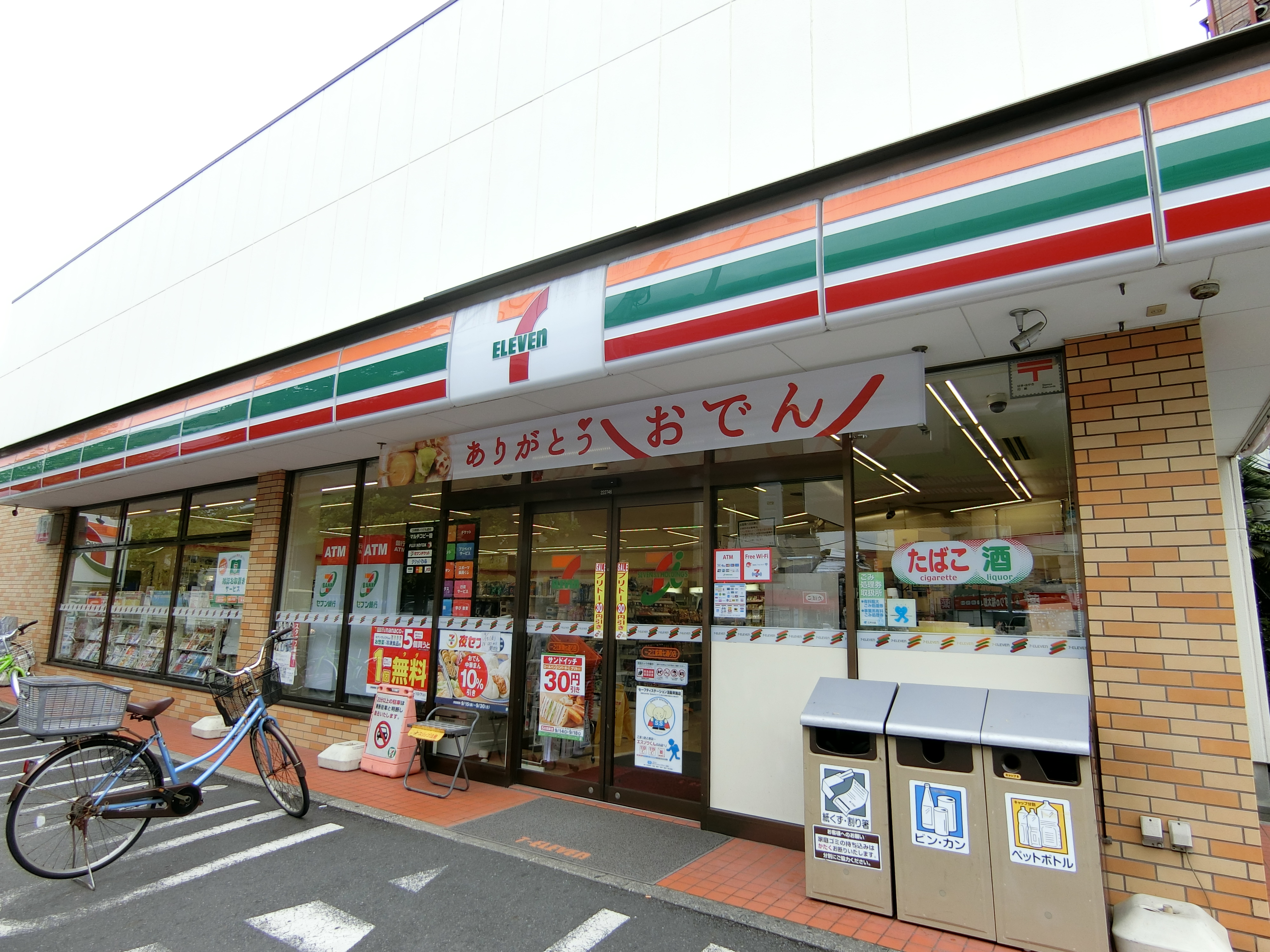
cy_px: 476
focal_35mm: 19
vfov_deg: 68.7
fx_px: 697
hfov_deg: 84.7
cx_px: 635
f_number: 2.7
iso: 80
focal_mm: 4.06
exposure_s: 1/160
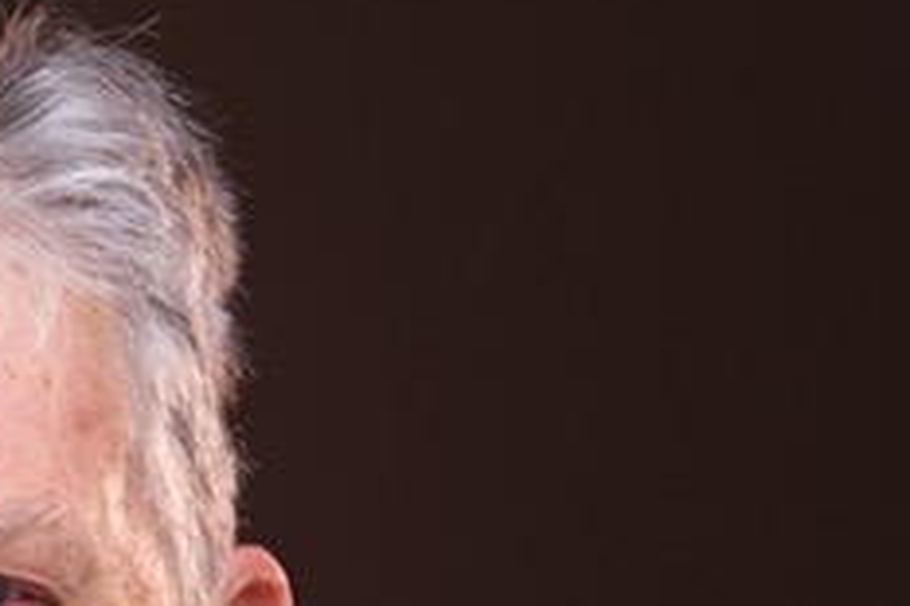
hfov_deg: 2.5
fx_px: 20814
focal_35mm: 824
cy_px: 1329
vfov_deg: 1.7
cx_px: -871
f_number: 2.8
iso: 100
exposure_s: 1/100
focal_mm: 150
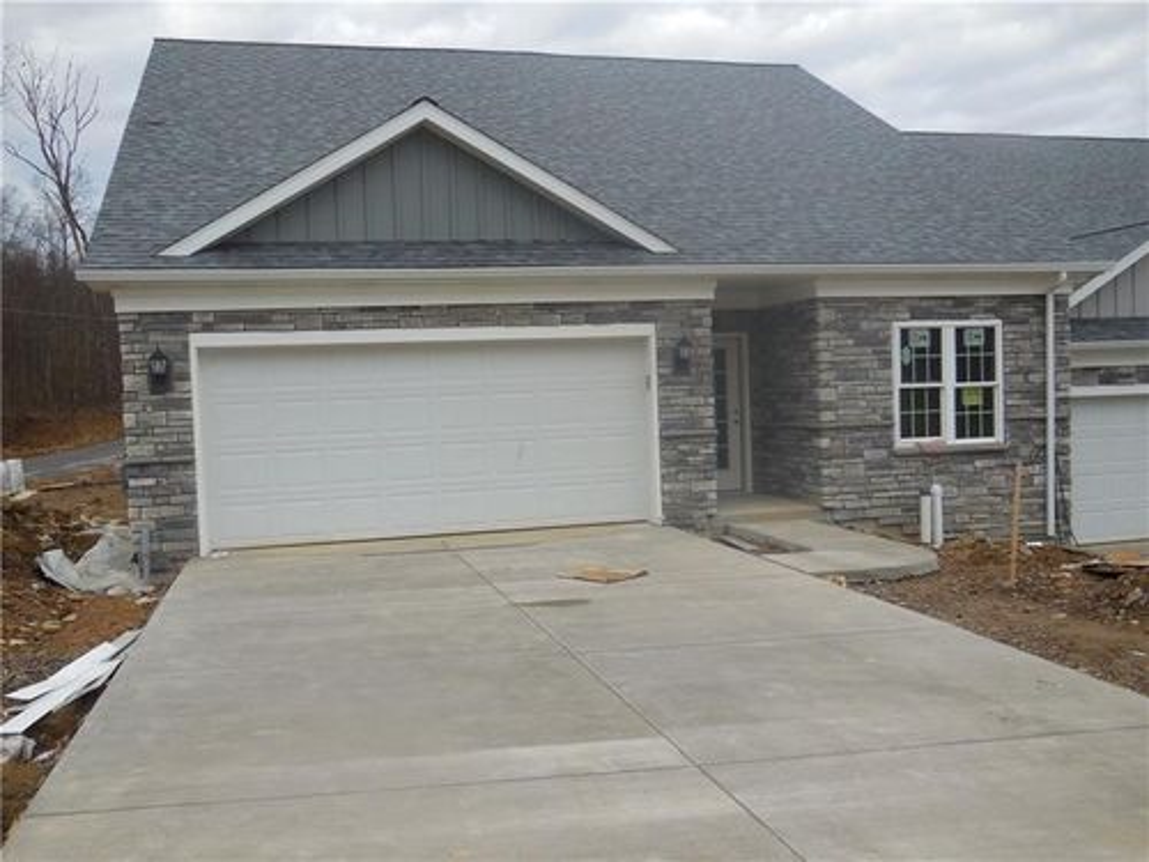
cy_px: 431
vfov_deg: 41.8
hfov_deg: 54.0
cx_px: 574
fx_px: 1129
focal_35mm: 34
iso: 125
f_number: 3.4
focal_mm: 6.1
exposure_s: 1/320
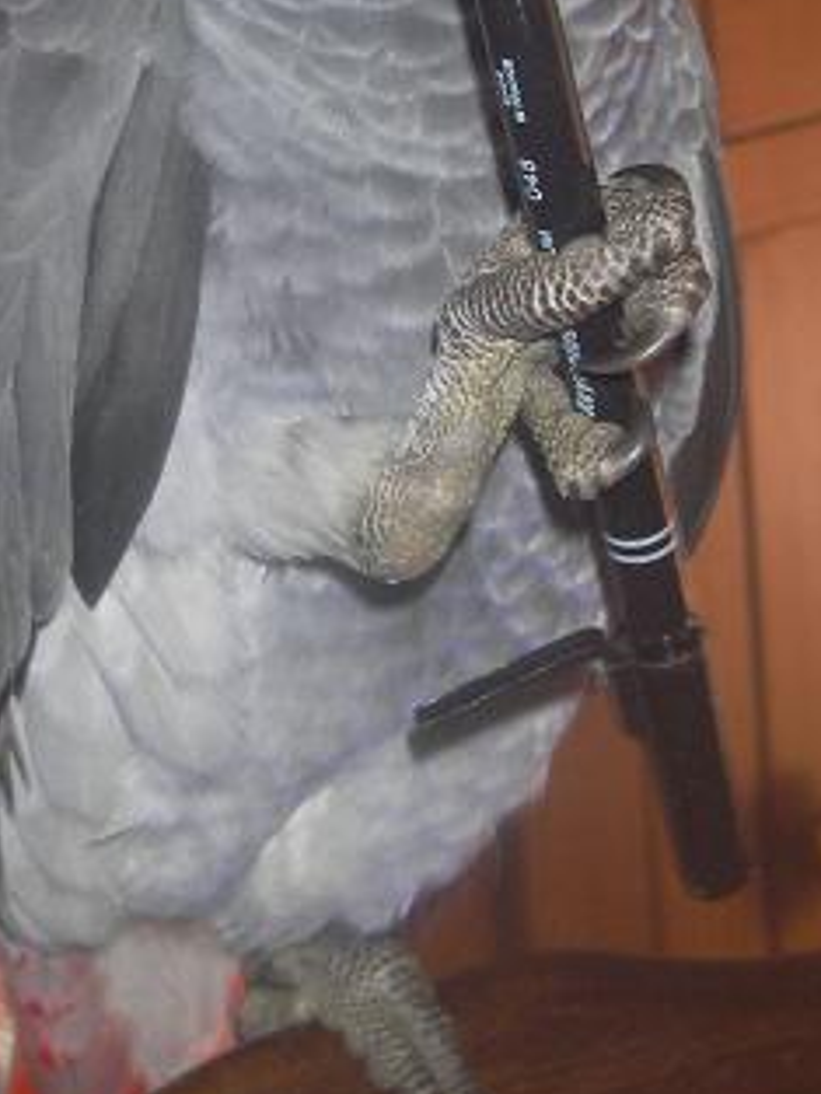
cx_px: 384
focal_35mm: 90
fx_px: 2844
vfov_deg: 21.7
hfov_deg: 16.4
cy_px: 360
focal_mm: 7.3
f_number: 3.4
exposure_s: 1/30
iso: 100
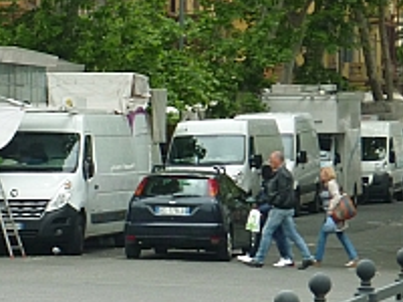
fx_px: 3469
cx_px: 14
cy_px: 66
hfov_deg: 6.6
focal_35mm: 298
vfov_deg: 5.0
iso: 200
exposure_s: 1/125
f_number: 5.6
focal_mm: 20.6
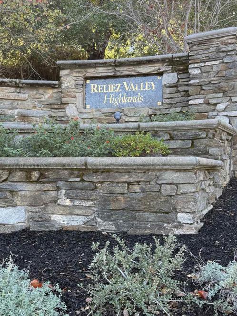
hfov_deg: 38.6
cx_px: 99
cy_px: 157
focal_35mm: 37
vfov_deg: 50.1
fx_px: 338
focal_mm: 6.76
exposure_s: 1/158
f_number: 1.78
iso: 64
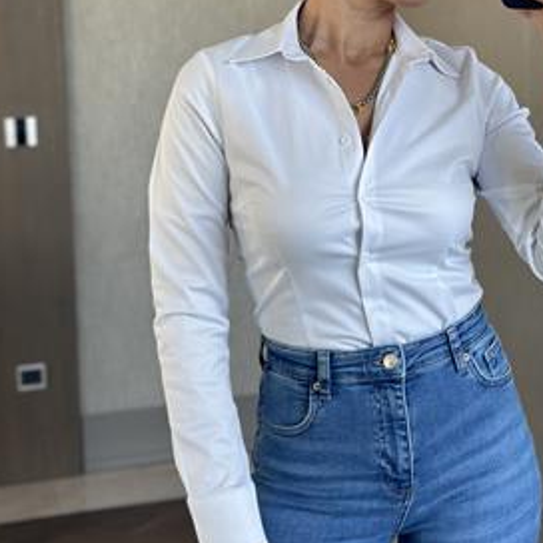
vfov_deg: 21.9
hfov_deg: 21.8
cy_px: 226
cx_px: 369
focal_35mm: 79
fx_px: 1402
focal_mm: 6.86
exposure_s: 1/110
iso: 125
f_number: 1.78
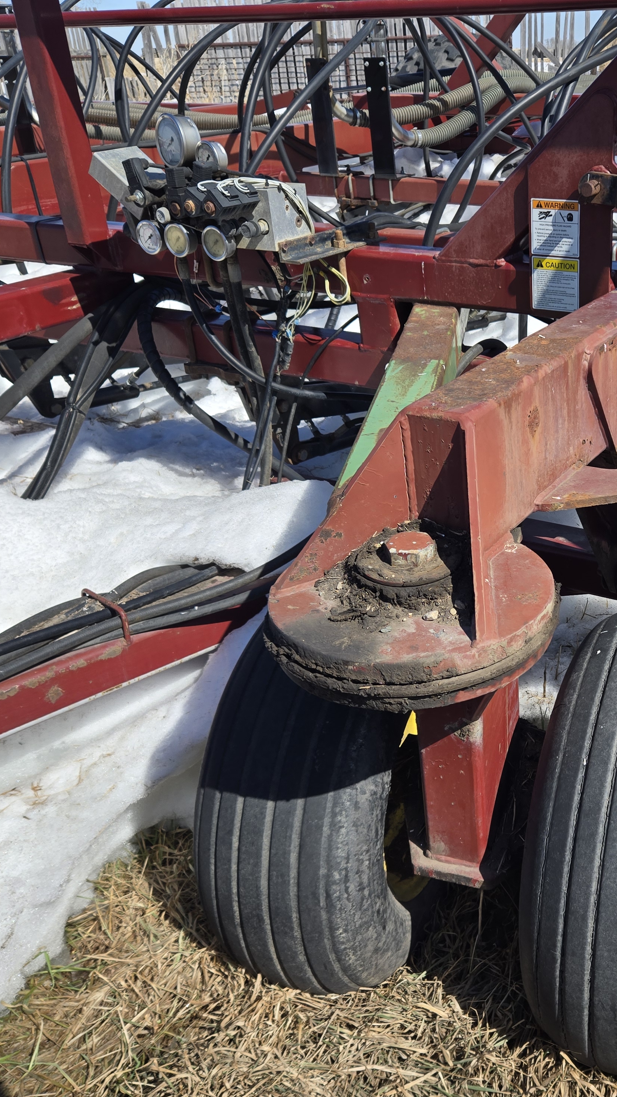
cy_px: 558
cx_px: 513
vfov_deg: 58.0
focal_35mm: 34
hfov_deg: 33.4
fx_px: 989
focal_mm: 5.4
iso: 25
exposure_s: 1/2321
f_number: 1.8
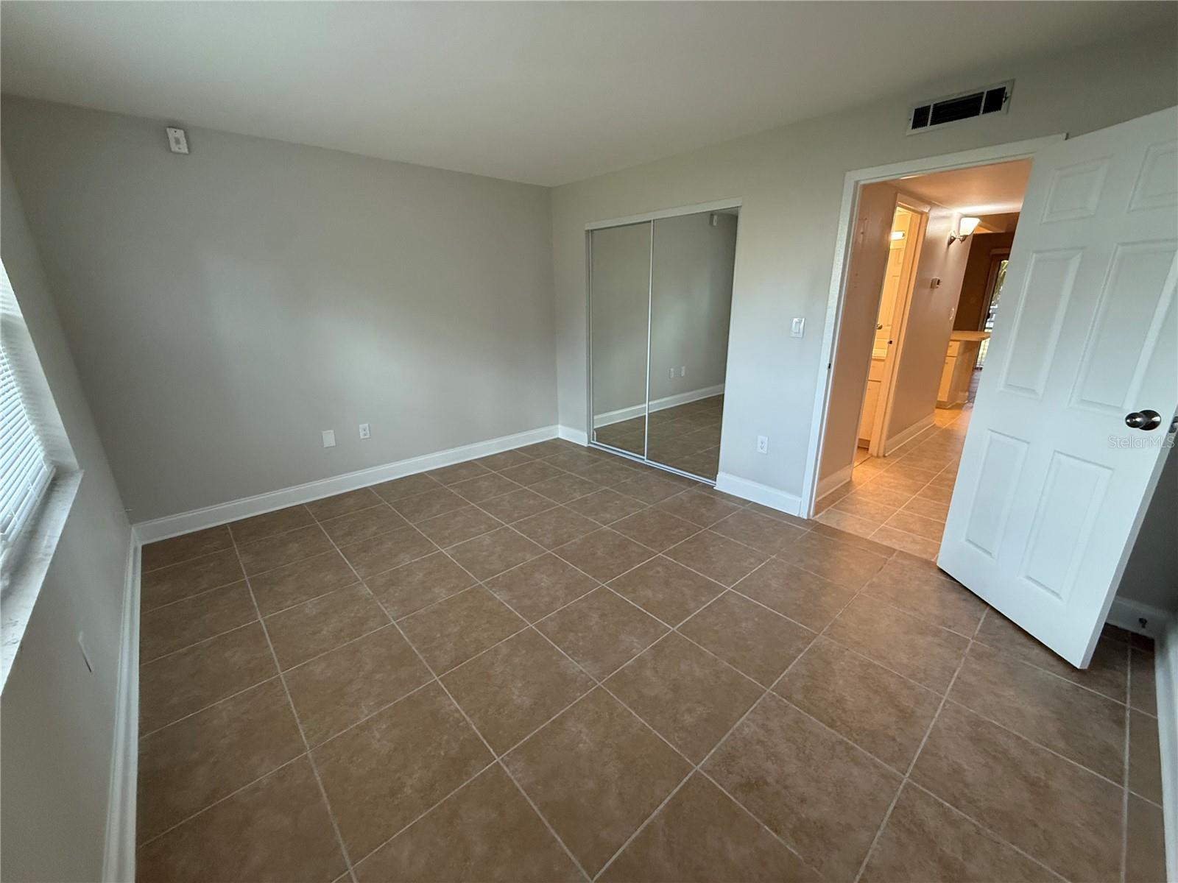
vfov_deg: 85.7
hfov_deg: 102.1
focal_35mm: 14
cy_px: 442
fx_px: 476
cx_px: 589
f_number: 2.2
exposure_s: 1/120
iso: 320
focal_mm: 2.22
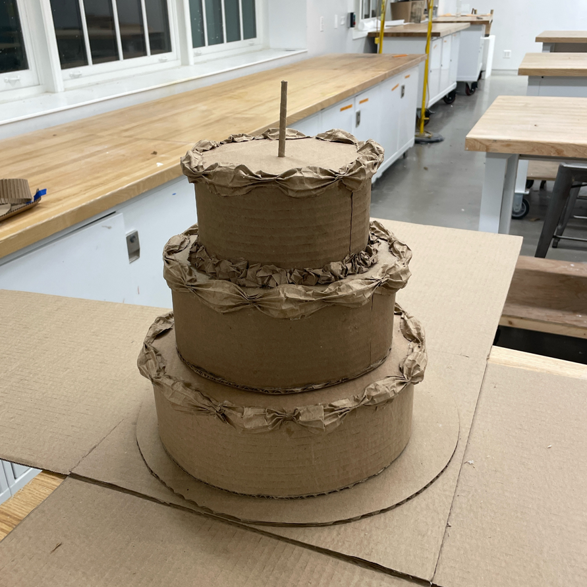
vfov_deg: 49.7
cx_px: 283
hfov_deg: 49.7
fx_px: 633
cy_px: 300
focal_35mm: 33
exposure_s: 1/120
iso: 100
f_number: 1.6
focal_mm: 4.2
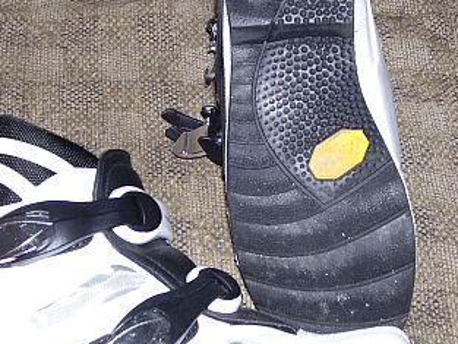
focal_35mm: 109
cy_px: 153
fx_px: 1443
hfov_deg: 18.0
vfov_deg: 13.6
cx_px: 262
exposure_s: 1/60
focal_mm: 8.6
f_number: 3.4
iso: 80
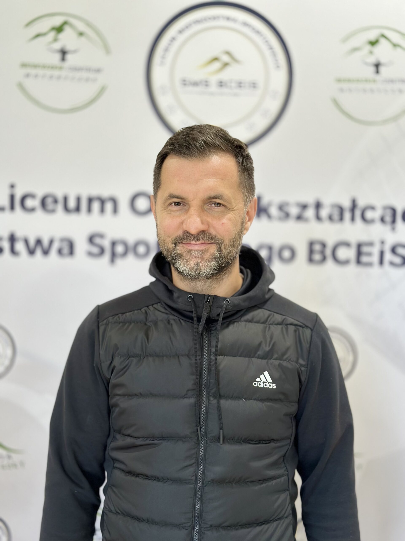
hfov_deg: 30.3
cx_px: 202
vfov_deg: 39.7
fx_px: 749
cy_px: 270
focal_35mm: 48
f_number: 1.78
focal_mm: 6.86
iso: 160
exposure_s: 1/50
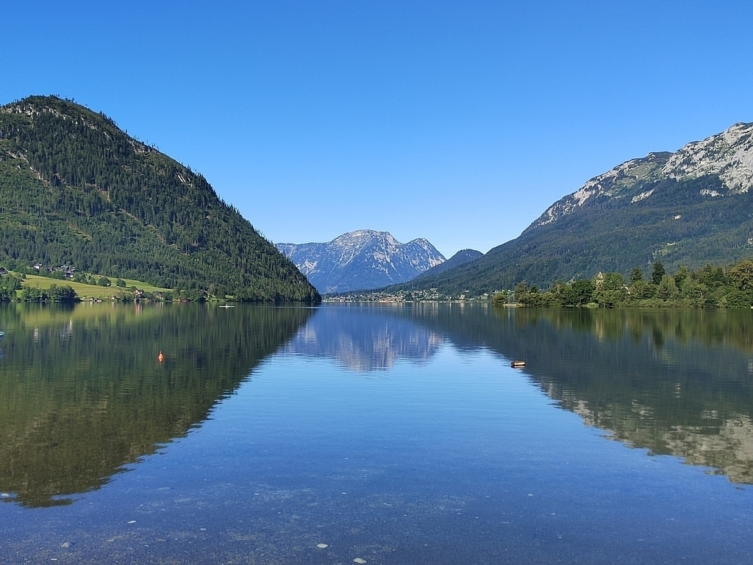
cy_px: 282
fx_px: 892
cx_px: 376
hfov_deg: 45.8
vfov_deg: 35.1
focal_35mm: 41
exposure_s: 1/2000
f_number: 1.9
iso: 347
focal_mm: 5.52
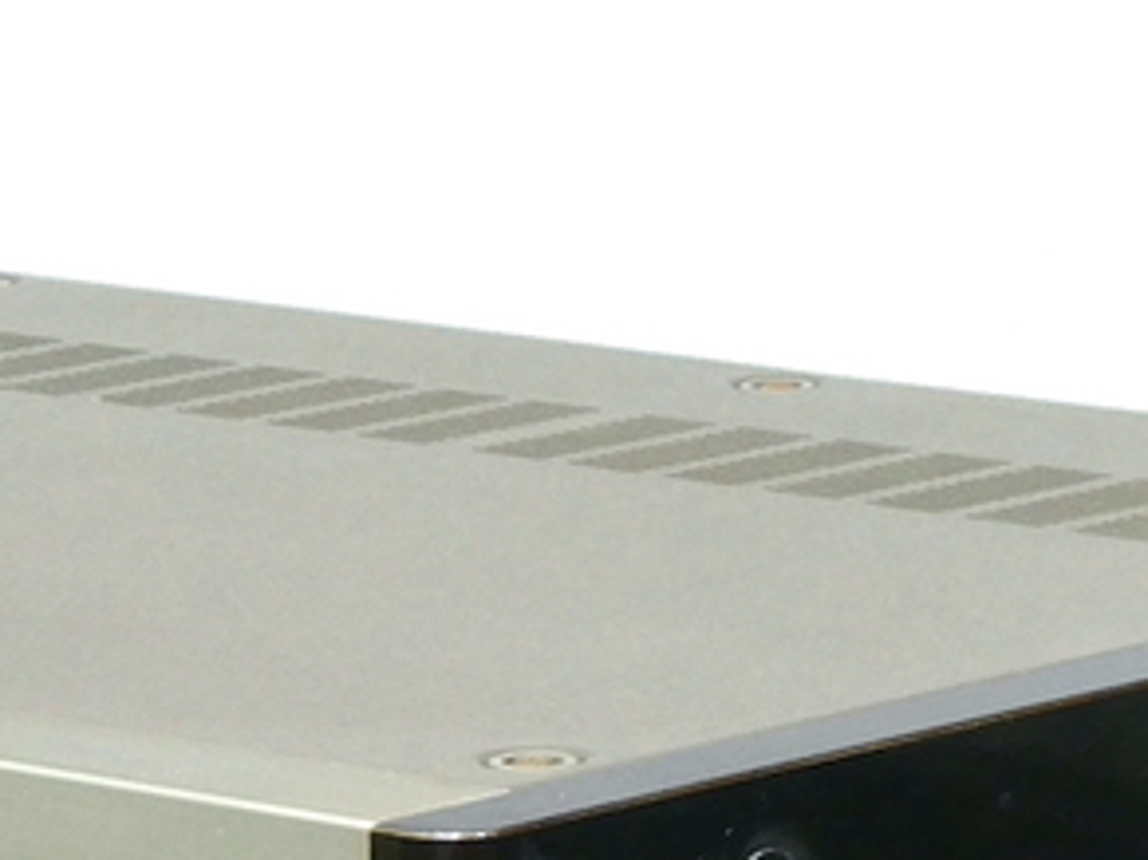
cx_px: 150
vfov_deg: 4.6
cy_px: 951
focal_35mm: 323
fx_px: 10708
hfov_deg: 6.1
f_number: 5
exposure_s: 1/10
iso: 200
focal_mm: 17.5
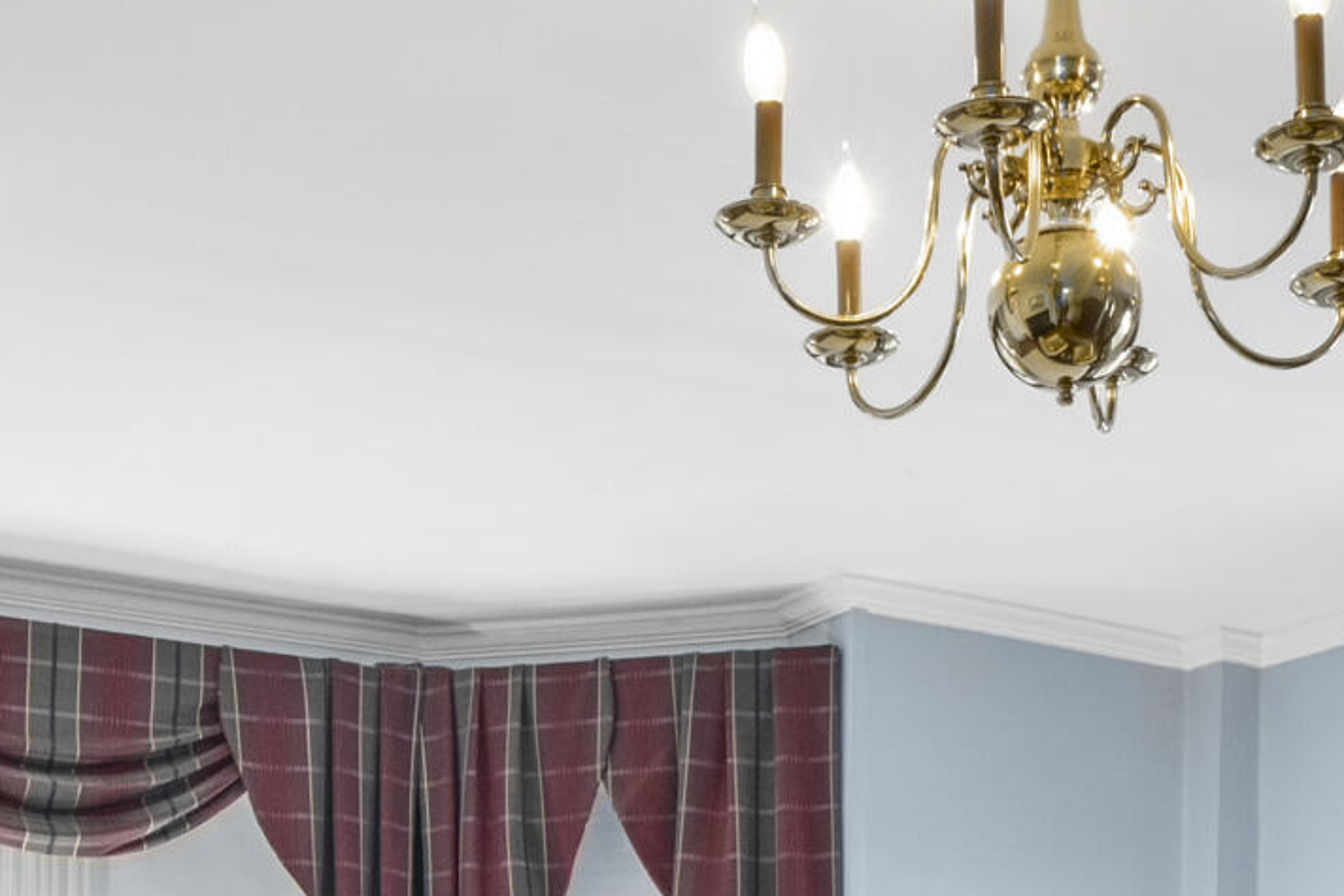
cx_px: 1227
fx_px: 2203
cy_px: 1428
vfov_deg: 19.4
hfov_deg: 32.2
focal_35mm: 59
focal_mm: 9.1
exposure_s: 1/5
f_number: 8
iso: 400
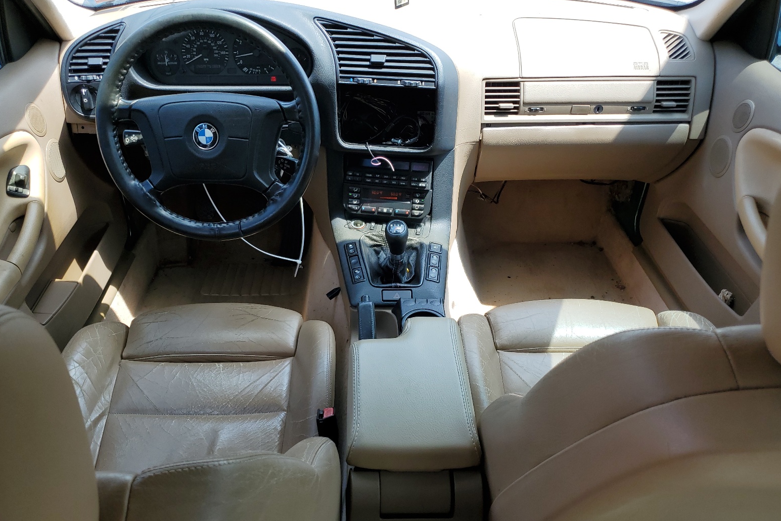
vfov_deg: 46.2
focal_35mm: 28
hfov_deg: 65.5
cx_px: 394
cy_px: 302
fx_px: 607
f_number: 1.5
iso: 50
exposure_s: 1/500
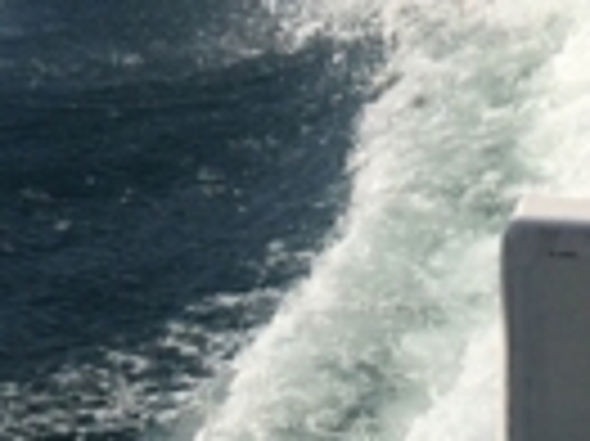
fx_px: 2418
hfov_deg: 13.9
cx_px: 342
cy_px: -477
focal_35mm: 142
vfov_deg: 9.6
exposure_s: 1/4115
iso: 32
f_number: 2.2
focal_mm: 4.15
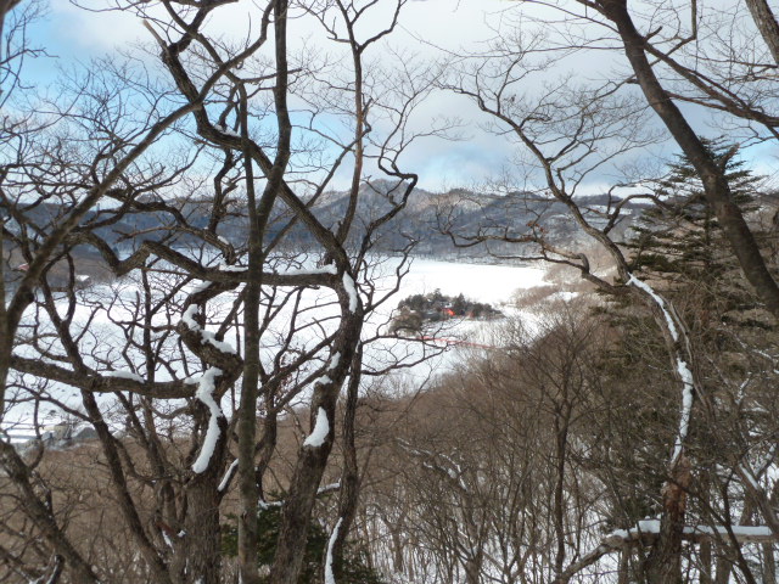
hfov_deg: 52.6
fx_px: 788
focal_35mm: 35
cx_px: 390
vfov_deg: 40.7
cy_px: 292
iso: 80
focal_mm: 5.7
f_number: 4
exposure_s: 1/500
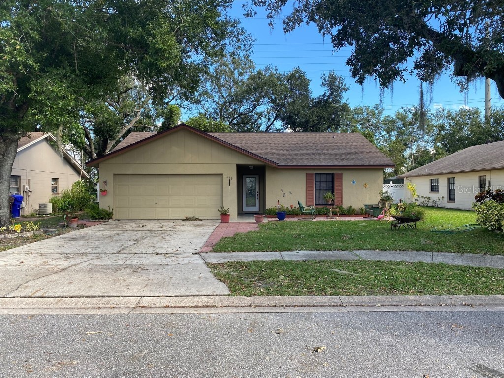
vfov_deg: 53.1
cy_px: 189
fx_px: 379
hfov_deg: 67.3
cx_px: 252
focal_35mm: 26
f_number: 1.8
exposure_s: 1/549
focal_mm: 4.25
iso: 32
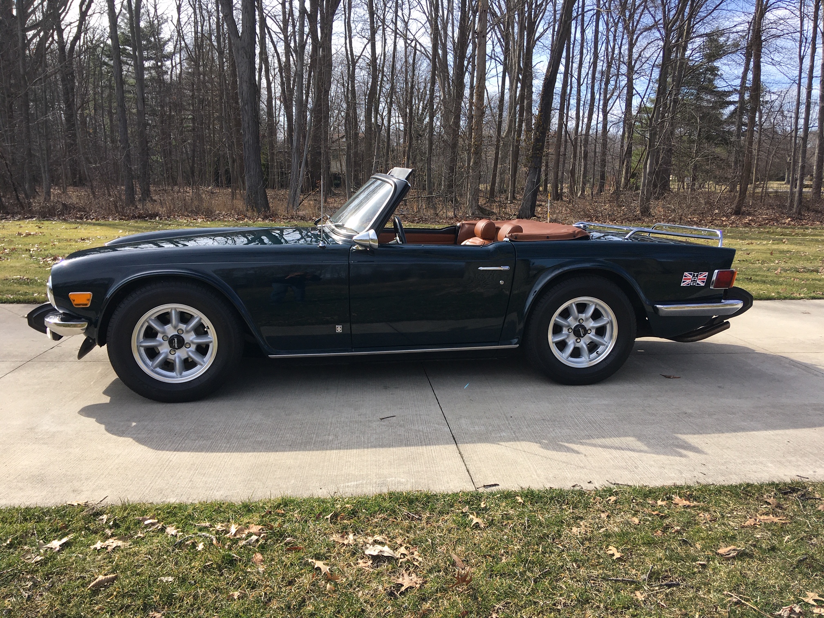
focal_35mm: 29
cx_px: 412
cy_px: 309
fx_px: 690
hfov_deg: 61.7
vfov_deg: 48.2
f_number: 2.2
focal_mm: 4.15
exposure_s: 1/699
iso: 25
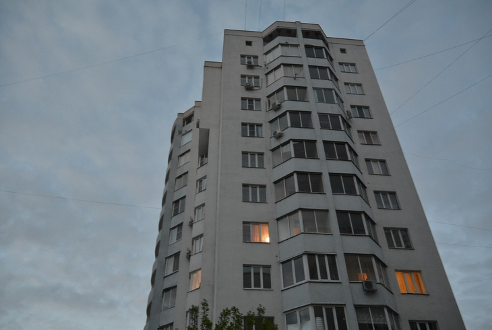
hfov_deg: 63.6
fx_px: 397
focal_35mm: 29
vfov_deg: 45.2
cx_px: 246
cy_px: 165
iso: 1600
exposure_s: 1/160
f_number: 3.5
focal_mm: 11
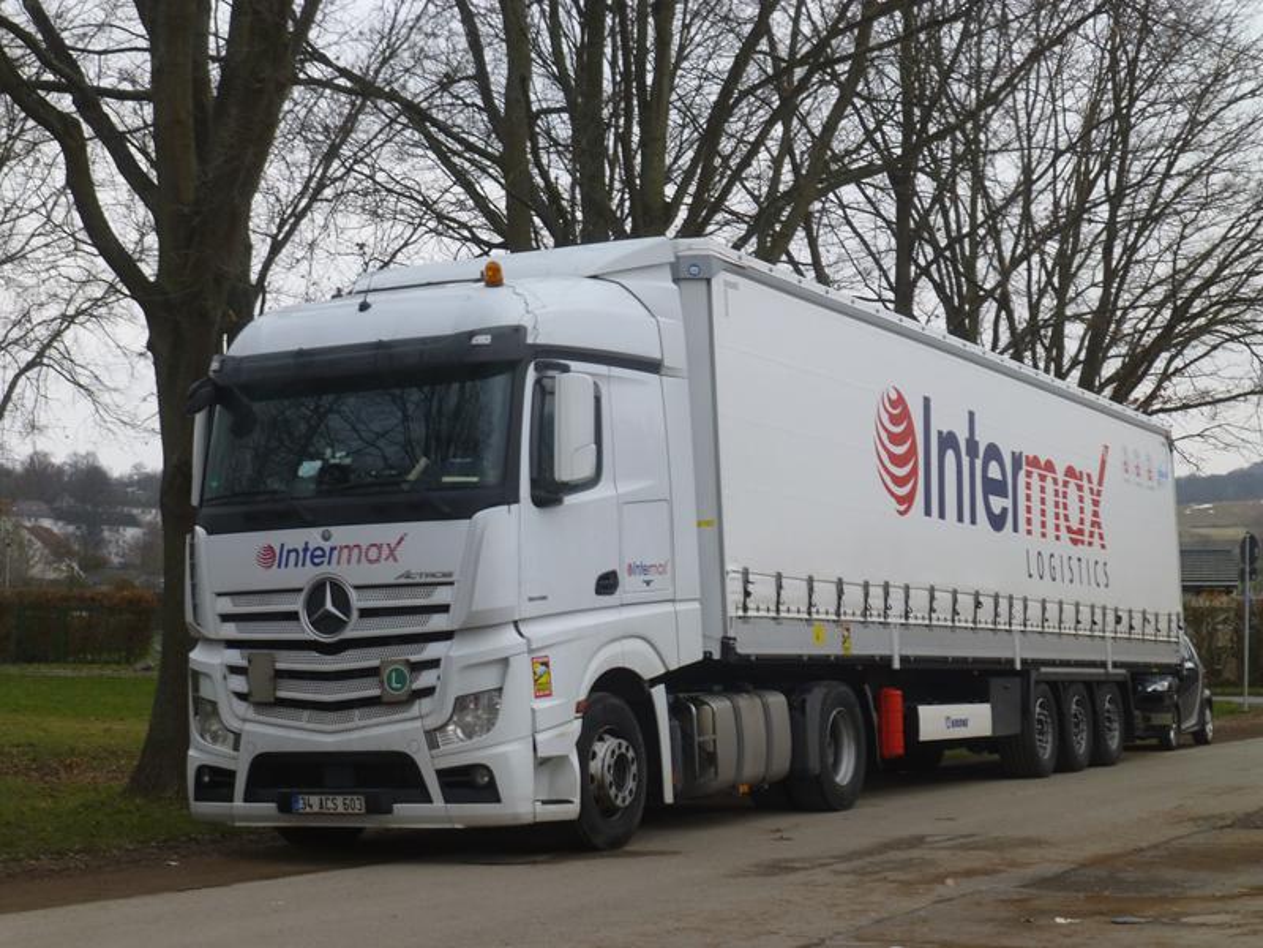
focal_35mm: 66
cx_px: 632
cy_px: 474
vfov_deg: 22.3
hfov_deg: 29.4
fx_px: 2408
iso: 125
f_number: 4.9
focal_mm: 11.7
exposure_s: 1/60
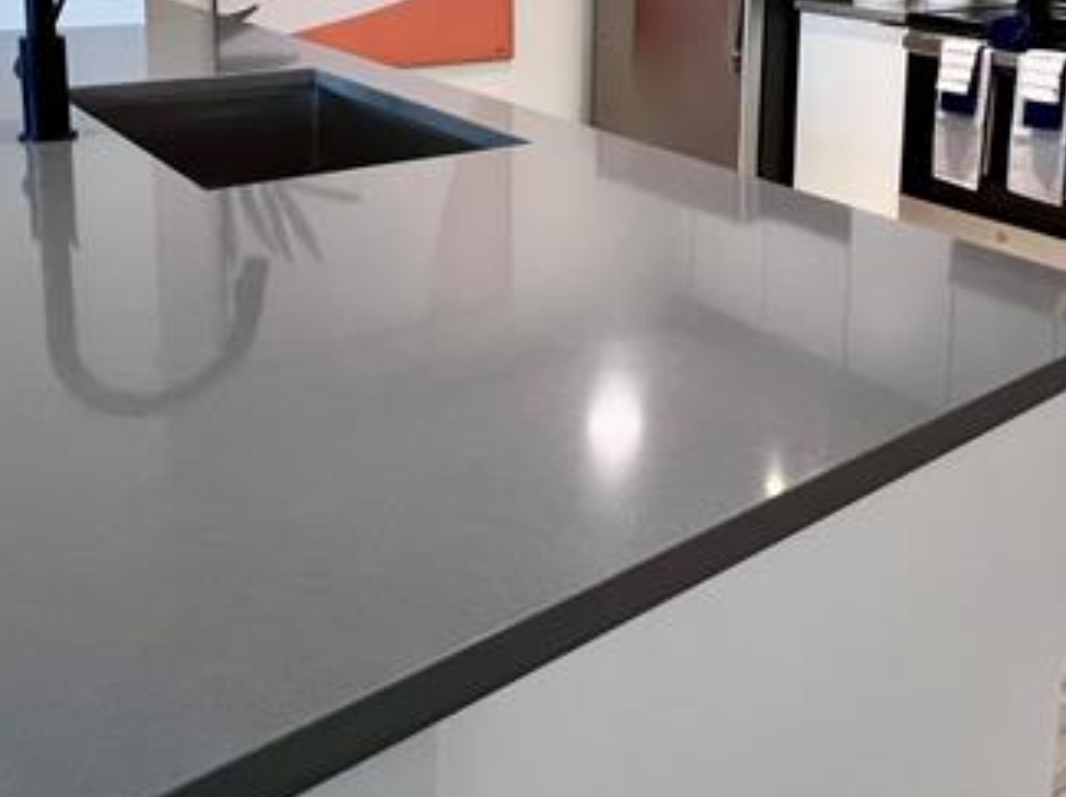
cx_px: 751
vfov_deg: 39.8
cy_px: 38
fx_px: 984
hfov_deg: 55.1
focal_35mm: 32
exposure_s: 1/60
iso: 160
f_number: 1.8
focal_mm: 1.57
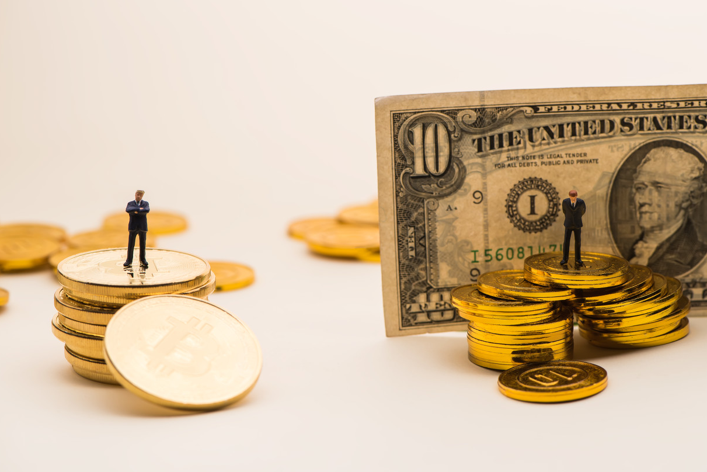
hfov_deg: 18.4
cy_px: 228
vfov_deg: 12.3
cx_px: 365
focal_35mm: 111
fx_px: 2180
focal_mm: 105
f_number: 8
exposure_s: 1/30
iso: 64
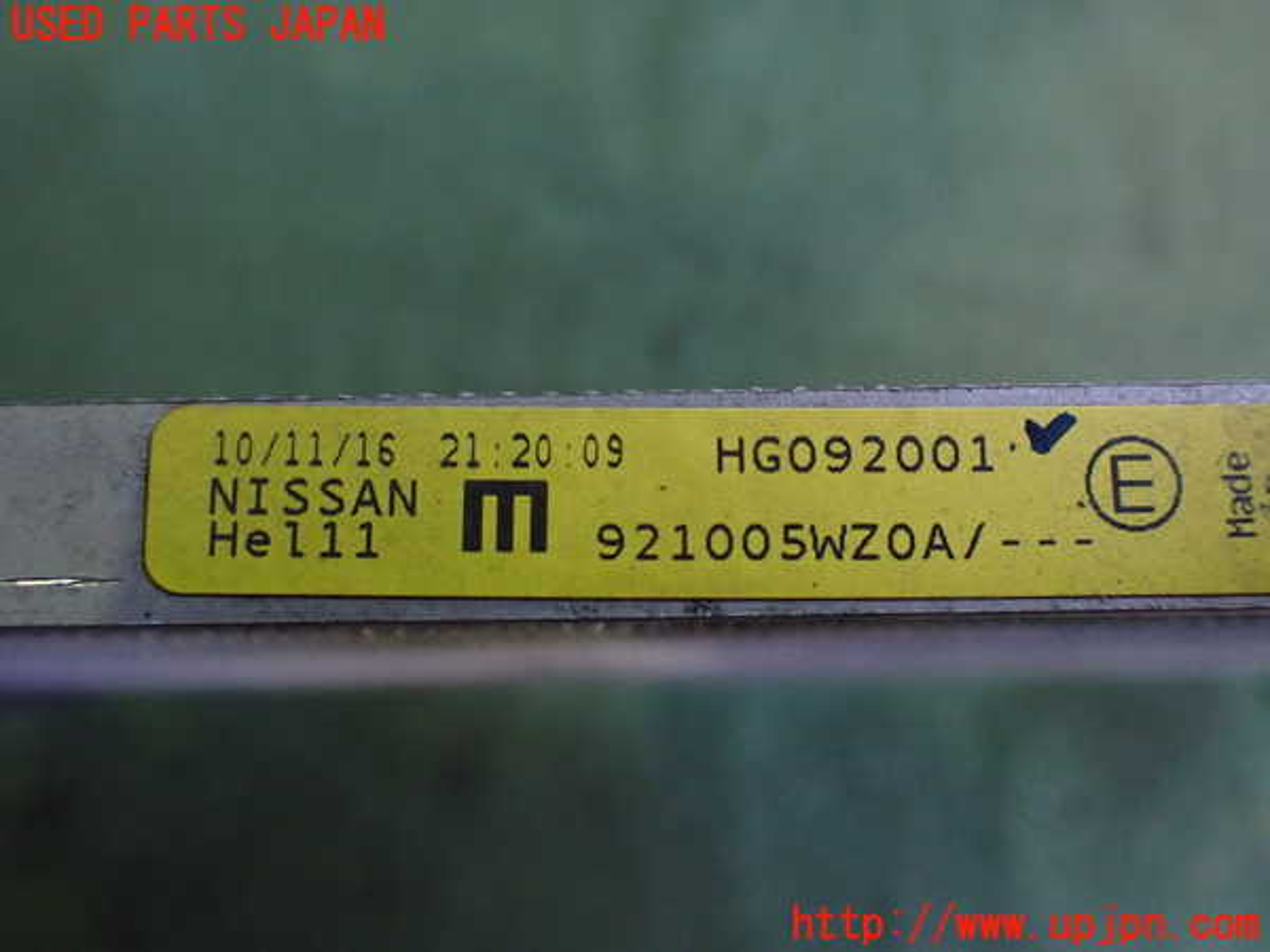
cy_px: 476
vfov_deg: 46.8
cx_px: 635
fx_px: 1101
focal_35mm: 30
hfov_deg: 60.0
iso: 640
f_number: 2.3
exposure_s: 1/125
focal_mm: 5.4
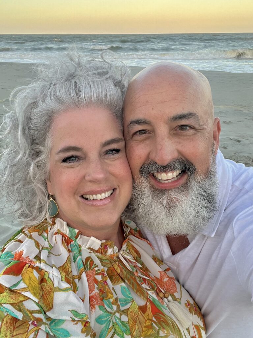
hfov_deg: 46.8
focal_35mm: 30
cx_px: 126
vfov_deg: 60.0
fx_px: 292
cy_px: 169
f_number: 2.2
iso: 64
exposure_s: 1/121
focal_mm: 2.71
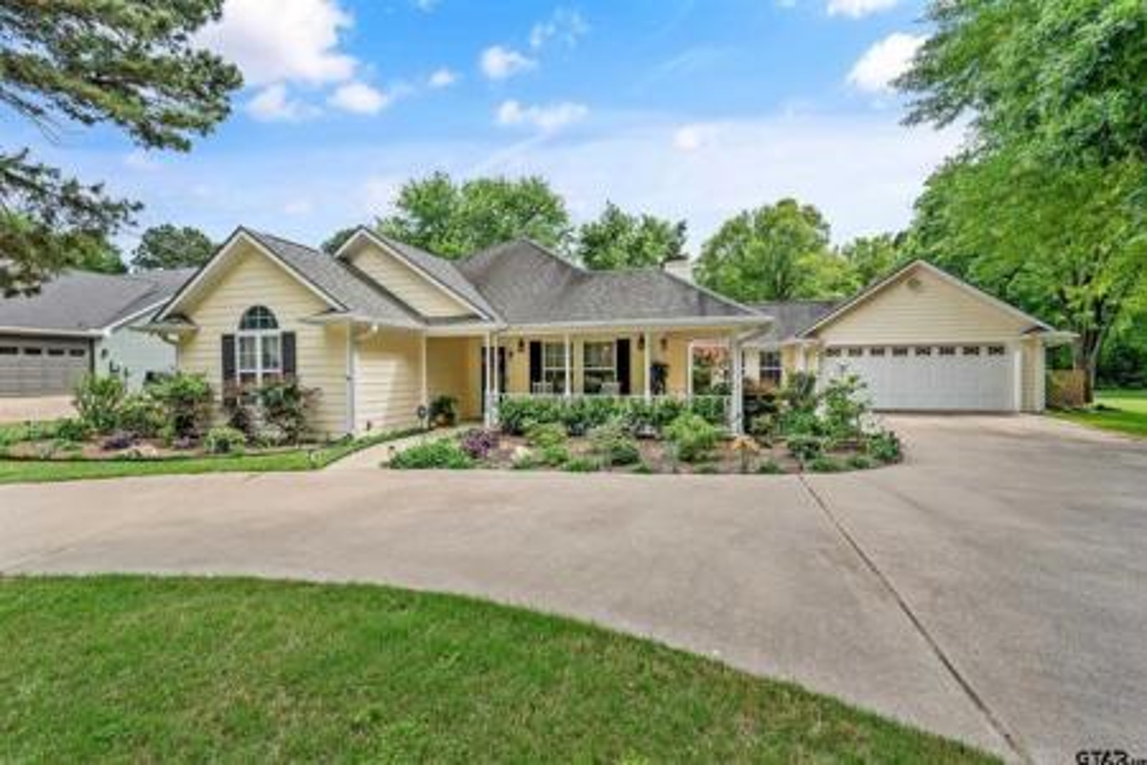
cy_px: 382
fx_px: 446
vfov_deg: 81.2
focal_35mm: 14
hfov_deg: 104.3
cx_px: 574
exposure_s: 1/800
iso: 800
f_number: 8
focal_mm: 14
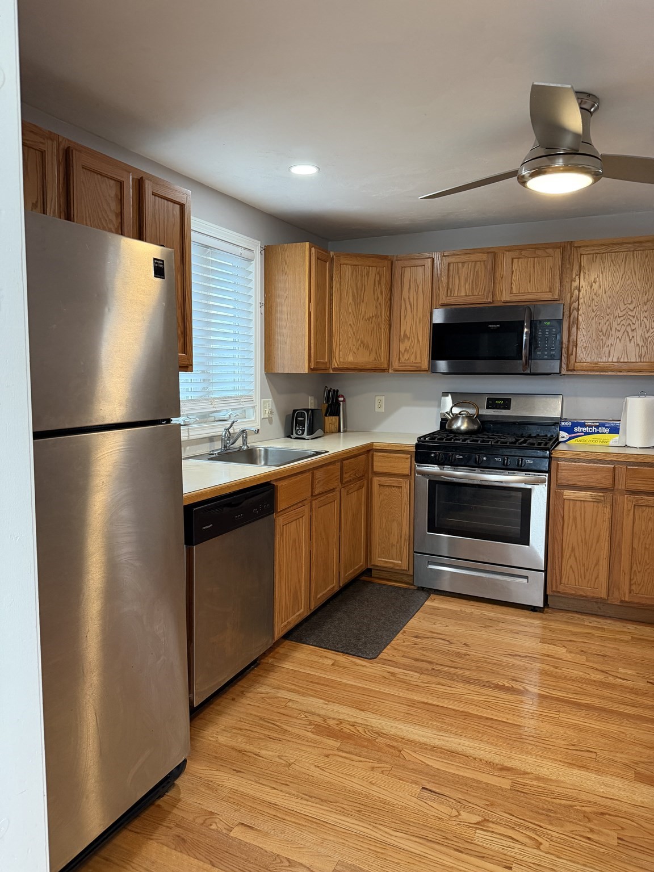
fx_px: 605
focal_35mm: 24
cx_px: 327
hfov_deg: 56.8
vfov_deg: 71.6
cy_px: 436
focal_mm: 6.76
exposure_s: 1/60
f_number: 1.78
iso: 400
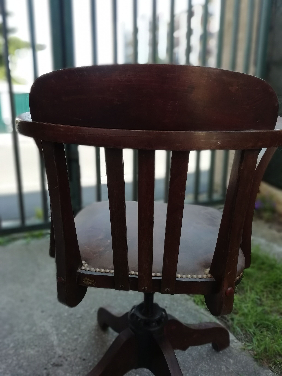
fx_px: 282
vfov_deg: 67.3
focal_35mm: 26
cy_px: 188
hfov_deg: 53.1
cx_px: 141
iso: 50
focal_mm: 3.46
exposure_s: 1/210
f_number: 4
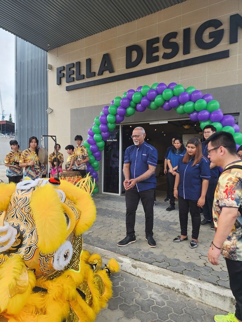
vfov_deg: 73.9
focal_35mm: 23
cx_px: 121
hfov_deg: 58.9
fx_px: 214
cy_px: 161
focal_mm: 6.4
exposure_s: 1/276
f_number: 1.8
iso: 12
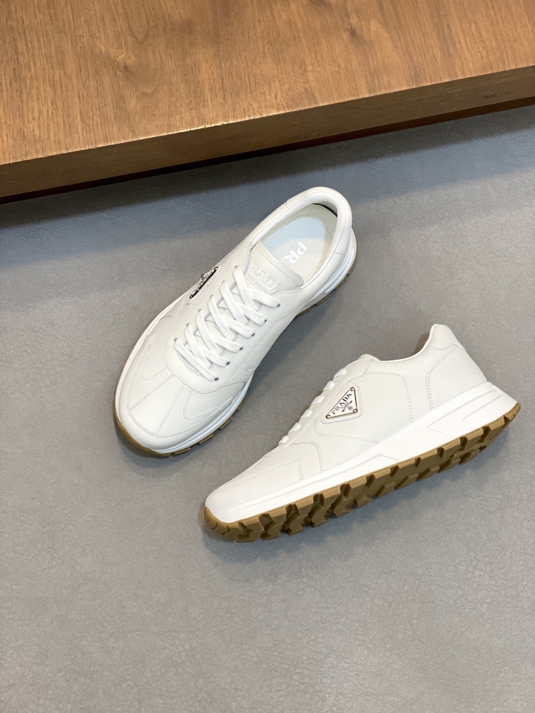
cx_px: 268
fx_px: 1072
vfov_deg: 36.8
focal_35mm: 52
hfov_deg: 28.0
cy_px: 356
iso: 80
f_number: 2
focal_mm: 6
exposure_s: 1/100
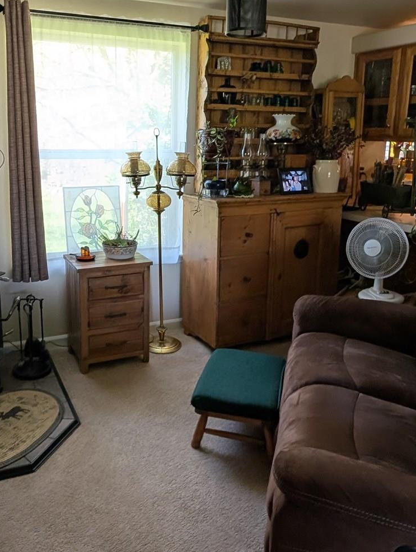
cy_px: 246
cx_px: 160
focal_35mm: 28
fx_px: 448
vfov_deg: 63.2
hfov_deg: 49.4
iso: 68
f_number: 1.7
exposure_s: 1/60
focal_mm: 2.02
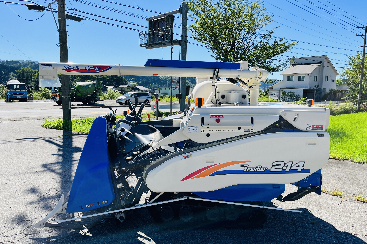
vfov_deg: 46.4
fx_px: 285
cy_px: 127
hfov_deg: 65.5
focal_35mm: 28
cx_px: 179
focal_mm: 5.1
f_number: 1.6
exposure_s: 1/2513
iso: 50
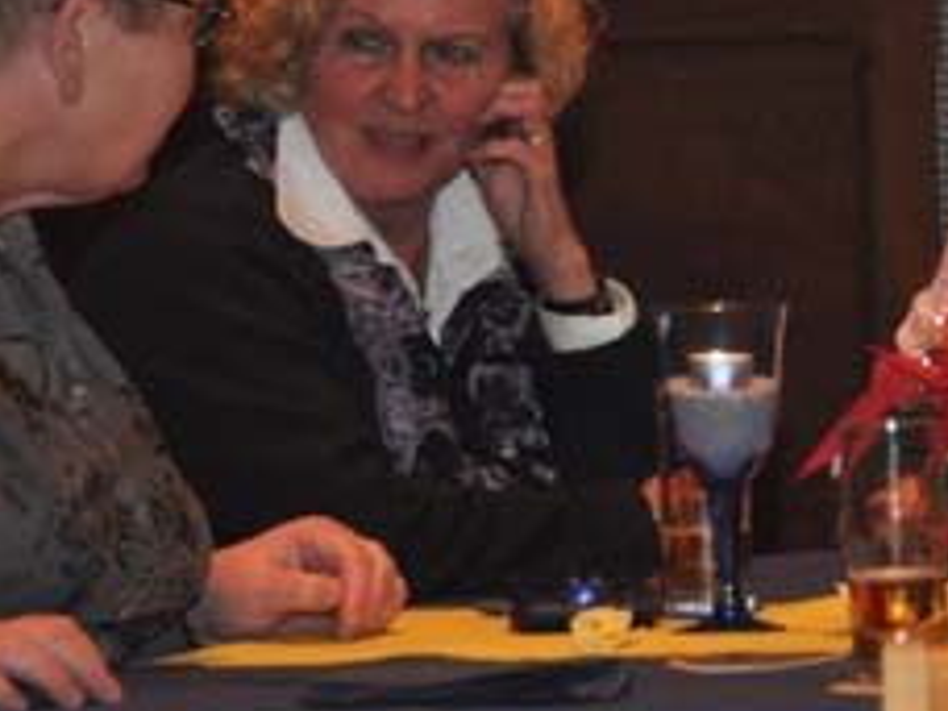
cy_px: 218
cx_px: 1318
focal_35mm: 354
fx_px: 9695
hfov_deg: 5.6
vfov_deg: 4.2
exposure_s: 1/60
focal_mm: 70
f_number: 5
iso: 1100
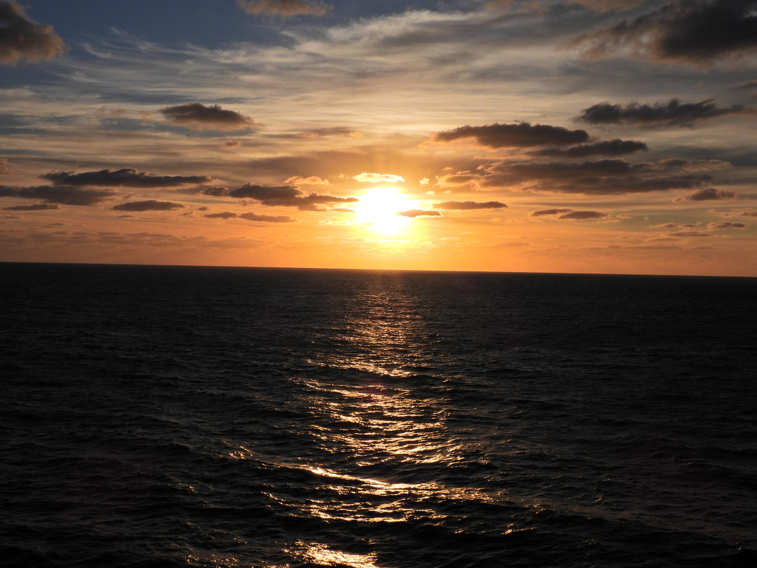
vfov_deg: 30.9
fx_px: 1028
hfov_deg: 40.4
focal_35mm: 47
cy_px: 284
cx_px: 378
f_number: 6.3
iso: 100
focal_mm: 8.4
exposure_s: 1/1600
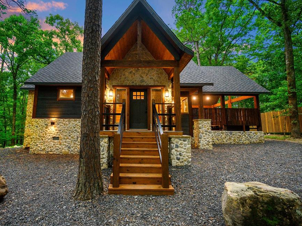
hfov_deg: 94.1
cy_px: 110
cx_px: 134
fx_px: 140
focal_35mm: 16
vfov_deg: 78.1
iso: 640
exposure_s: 1/40
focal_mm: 14
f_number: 4
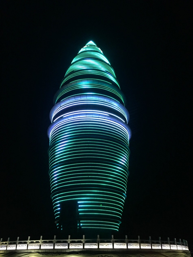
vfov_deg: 61.7
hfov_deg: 48.2
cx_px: 96
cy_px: 128
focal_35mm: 29
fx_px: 216
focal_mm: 4.15
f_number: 2.2
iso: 100
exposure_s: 1/8
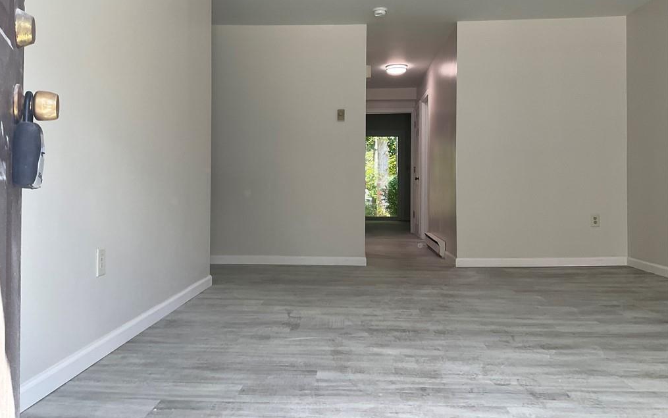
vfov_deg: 40.6
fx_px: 565
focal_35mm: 31
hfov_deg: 61.2
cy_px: 184
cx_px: 332
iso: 50
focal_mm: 3
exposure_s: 1/122
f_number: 1.8
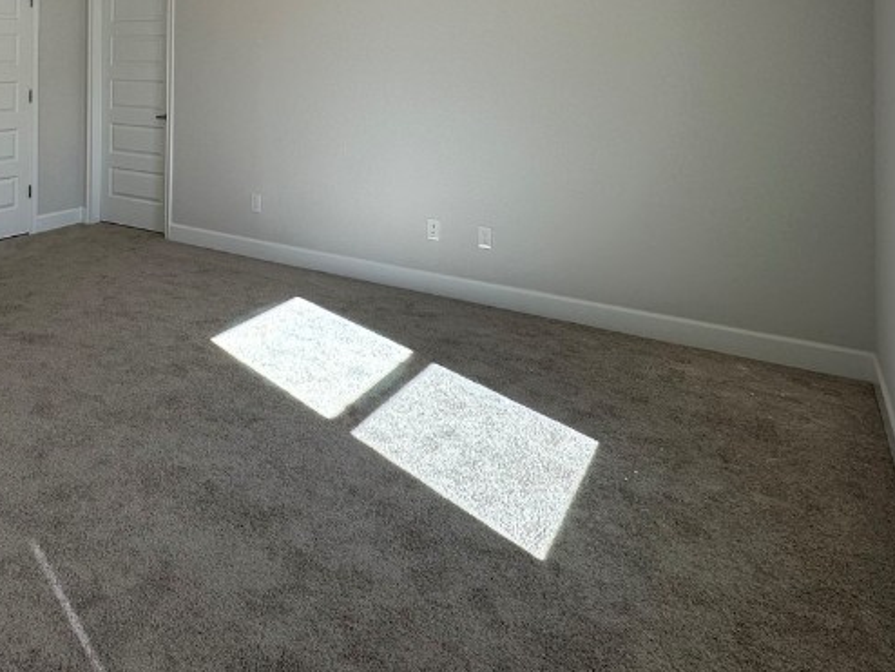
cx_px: 265
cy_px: 40
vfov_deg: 43.2
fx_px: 750
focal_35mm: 29
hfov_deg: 59.5
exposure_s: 1/160
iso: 40
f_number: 2.2
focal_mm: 2.22
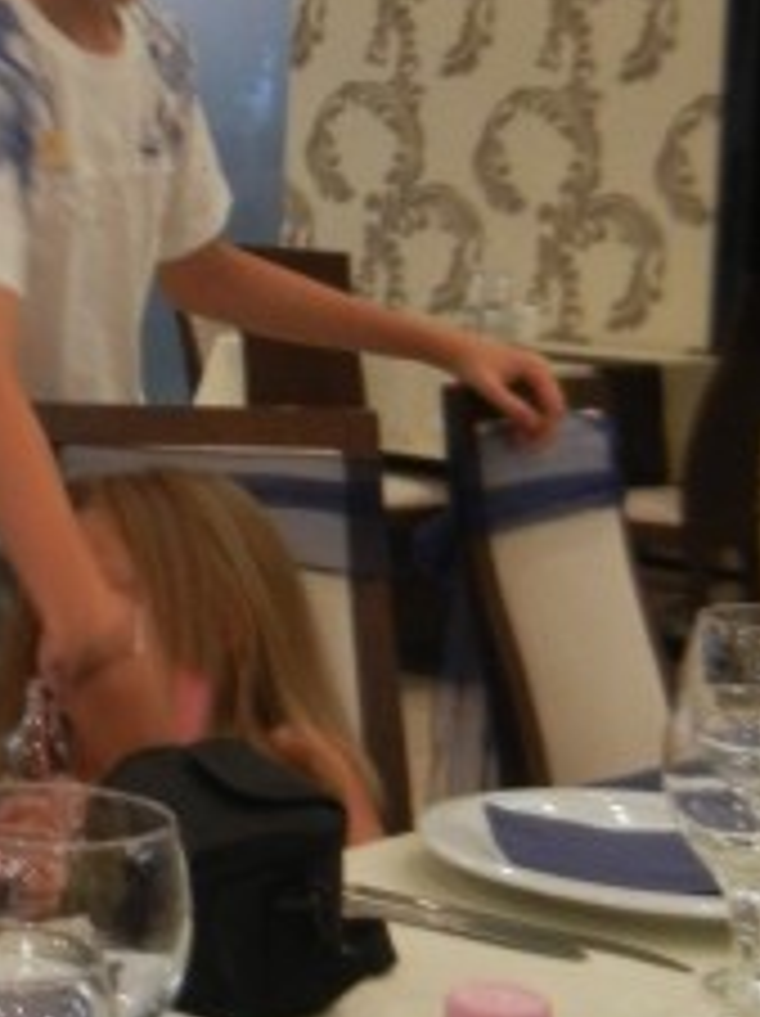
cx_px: -54
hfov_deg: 14.2
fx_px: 2992
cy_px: 130
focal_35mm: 102
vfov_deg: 19.0
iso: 400
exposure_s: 1/10.1
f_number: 3.5
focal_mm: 5.4
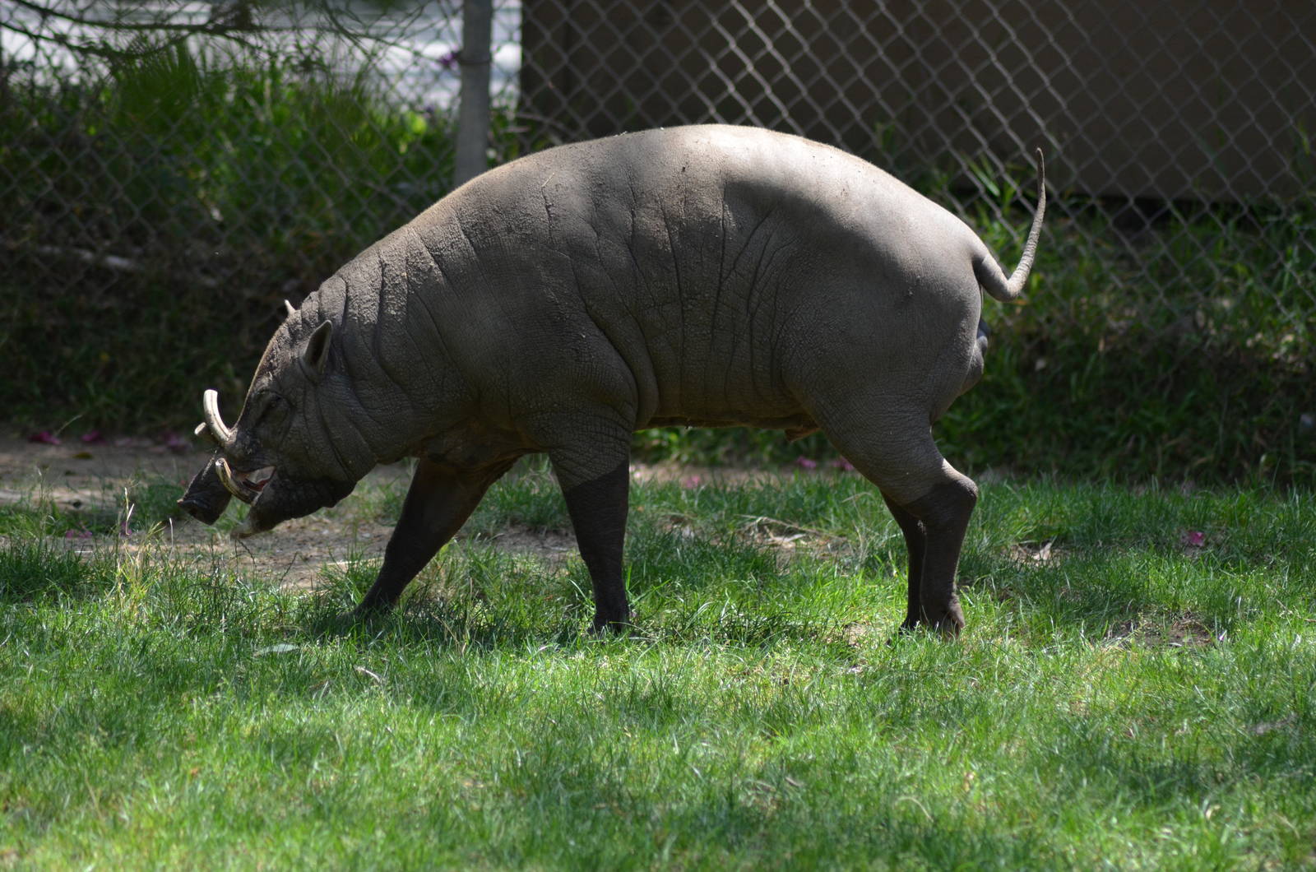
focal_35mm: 278
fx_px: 10124
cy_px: 436
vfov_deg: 4.9
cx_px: 658
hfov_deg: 7.4
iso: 640
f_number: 4.5
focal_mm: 185
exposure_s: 1/1000
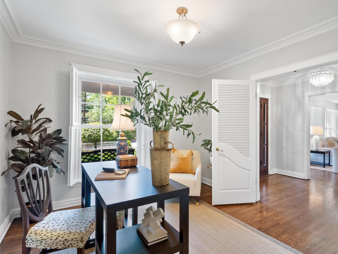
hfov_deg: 87.0
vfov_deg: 71.6
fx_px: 176
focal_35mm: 18
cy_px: 130
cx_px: 198
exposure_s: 1/3
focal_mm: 8
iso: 400
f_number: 8
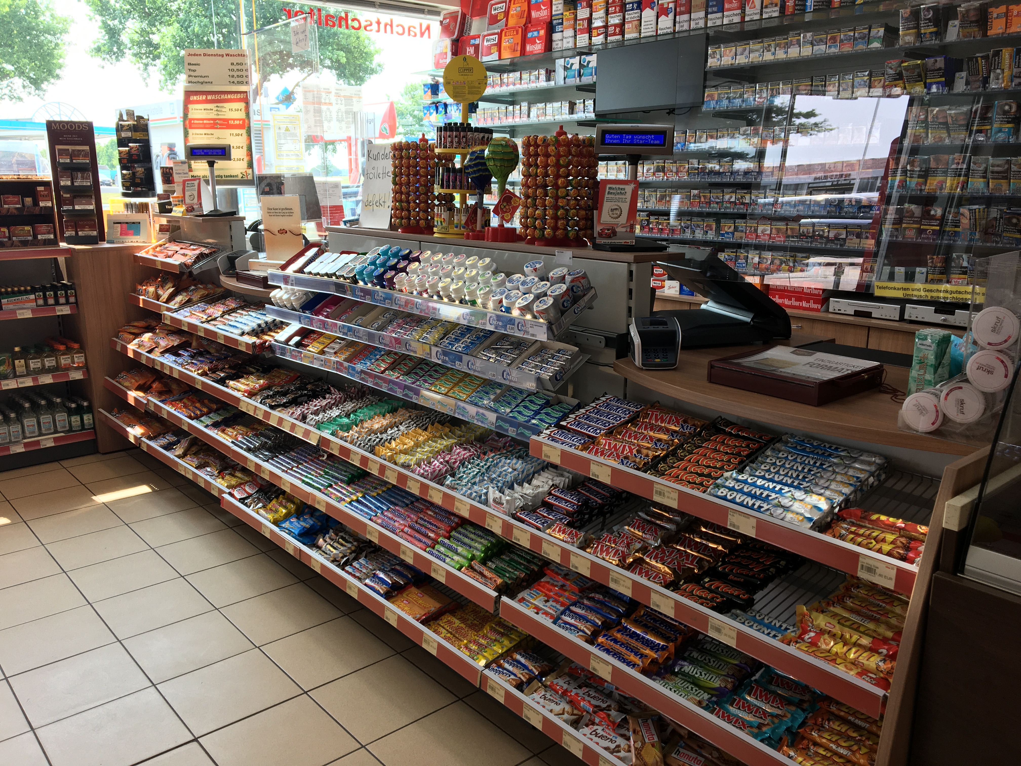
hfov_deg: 61.7
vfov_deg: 48.2
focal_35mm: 29
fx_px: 855
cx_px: 510
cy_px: 383
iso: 25
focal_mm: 4.15
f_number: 2.2
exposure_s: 1/111
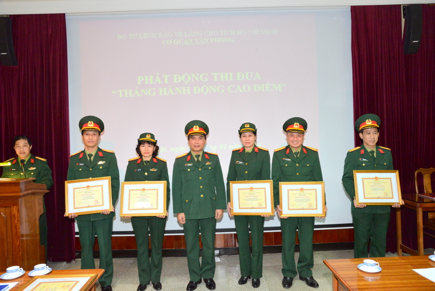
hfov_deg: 67.4
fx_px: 326
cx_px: 218
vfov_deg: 48.0
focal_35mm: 27
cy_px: 146
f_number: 9
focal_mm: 27
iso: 2000
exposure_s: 1/60
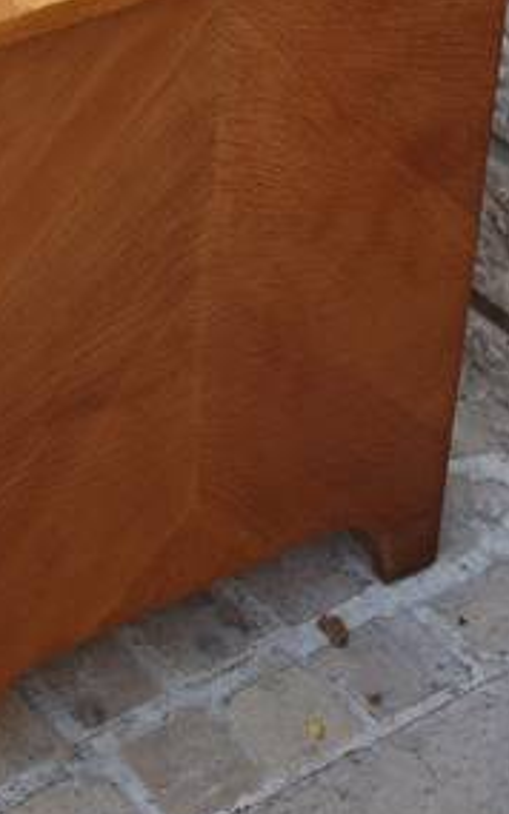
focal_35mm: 99
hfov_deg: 12.9
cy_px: 29
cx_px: -63
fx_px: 2198
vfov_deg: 20.4
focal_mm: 24
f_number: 4
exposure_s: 1/100
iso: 100
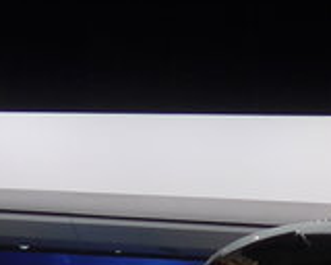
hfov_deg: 7.9
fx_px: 2077
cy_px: 754
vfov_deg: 6.7
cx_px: 970
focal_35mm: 212
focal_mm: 6
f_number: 2.8
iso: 80
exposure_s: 1/250
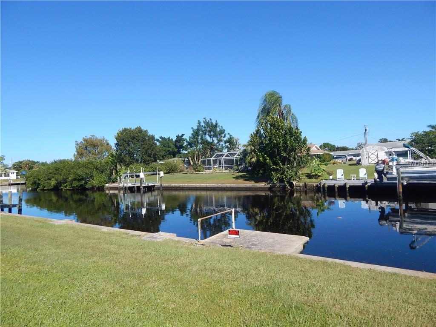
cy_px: 164
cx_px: 218
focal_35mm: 22
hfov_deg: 76.4
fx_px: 277
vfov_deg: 61.1
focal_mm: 4
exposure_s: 1/400
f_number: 6
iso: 125
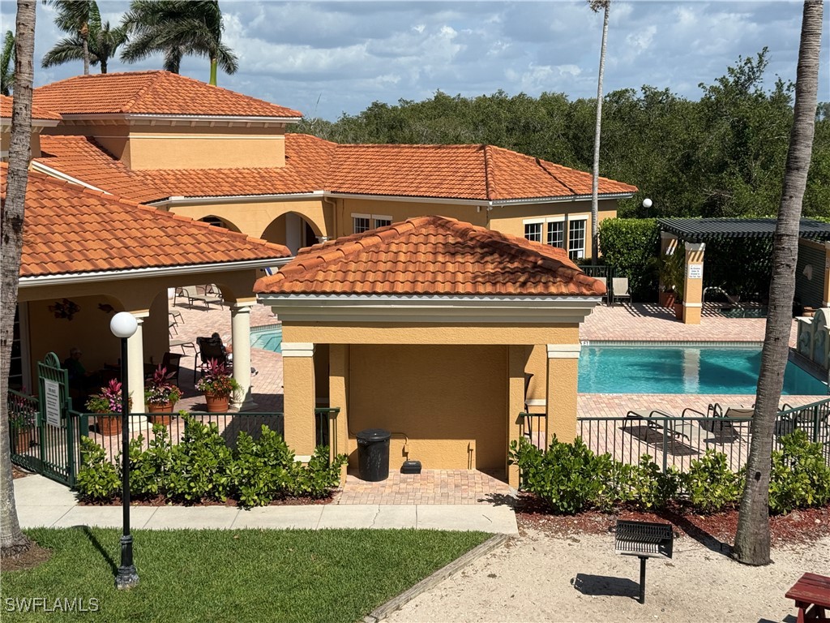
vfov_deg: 30.3
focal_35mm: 48
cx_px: 415
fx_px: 1151
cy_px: 312
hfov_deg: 39.7
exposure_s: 1/6024
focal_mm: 6.76
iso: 64
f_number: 1.78
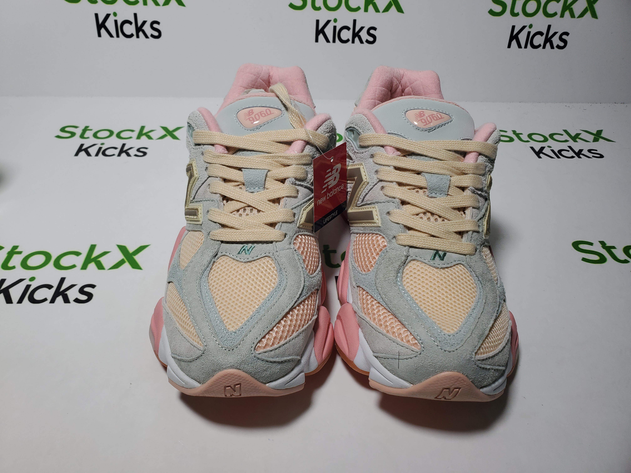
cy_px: 236
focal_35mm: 26
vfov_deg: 53.1
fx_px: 474
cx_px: 316
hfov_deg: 67.3
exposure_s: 1/373
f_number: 2.4
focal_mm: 4.3
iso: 50
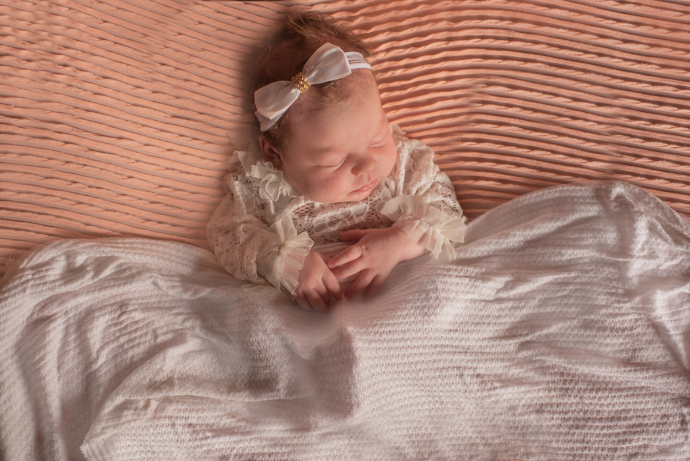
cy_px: 230
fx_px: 959
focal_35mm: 50
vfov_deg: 27.0
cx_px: 345
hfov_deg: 39.6
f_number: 3.2
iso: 250
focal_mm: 50
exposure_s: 1/160
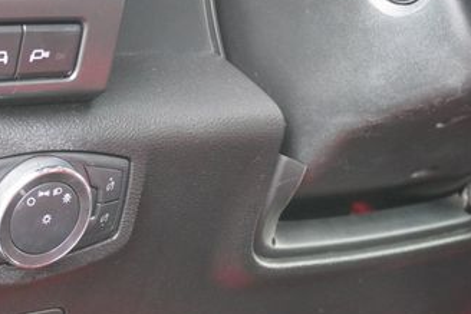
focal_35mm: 85
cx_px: 152
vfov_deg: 16.1
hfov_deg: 23.8
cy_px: 159
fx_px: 1112
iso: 5000
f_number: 4.5
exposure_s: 1/160
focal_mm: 29
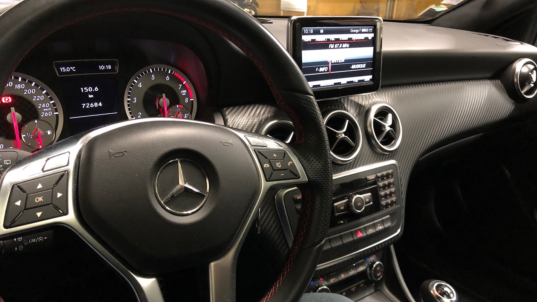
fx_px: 441
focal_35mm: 31
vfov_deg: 37.8
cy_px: 164
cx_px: 271
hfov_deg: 62.6
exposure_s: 1/4
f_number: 1.8
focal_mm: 4
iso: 100
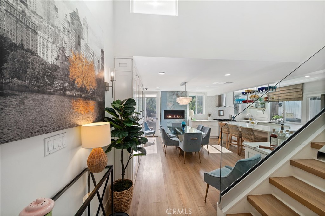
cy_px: 108
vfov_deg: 81.1
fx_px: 126
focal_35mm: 14
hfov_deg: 104.3
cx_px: 162
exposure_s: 1/40
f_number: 8
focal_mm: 14
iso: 400
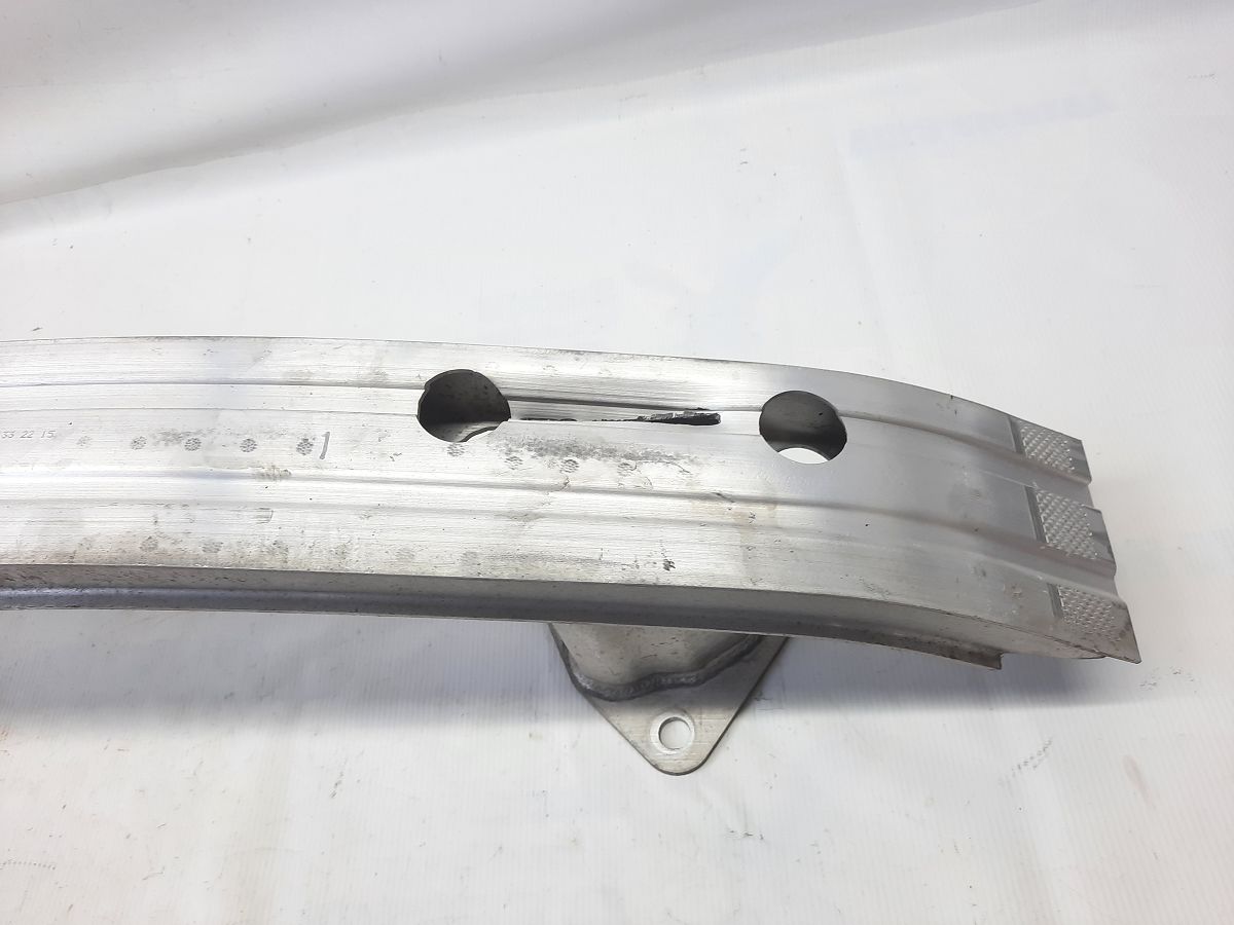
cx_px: 617
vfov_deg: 54.9
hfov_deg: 69.4
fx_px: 891
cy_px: 462
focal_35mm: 25
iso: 64
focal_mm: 4.6
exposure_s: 1/50
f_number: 2
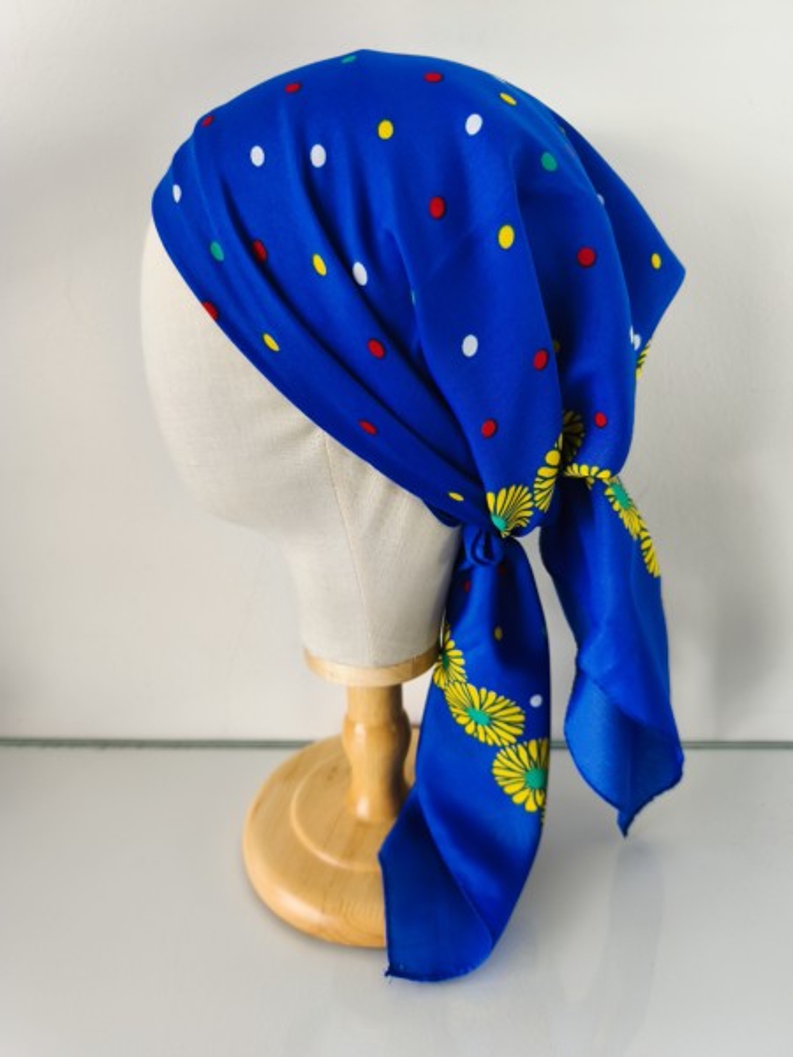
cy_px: 528
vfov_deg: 73.9
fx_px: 703
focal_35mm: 23
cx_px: 396
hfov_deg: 58.9
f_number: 1.65
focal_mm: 6.14
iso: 64
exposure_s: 1/30
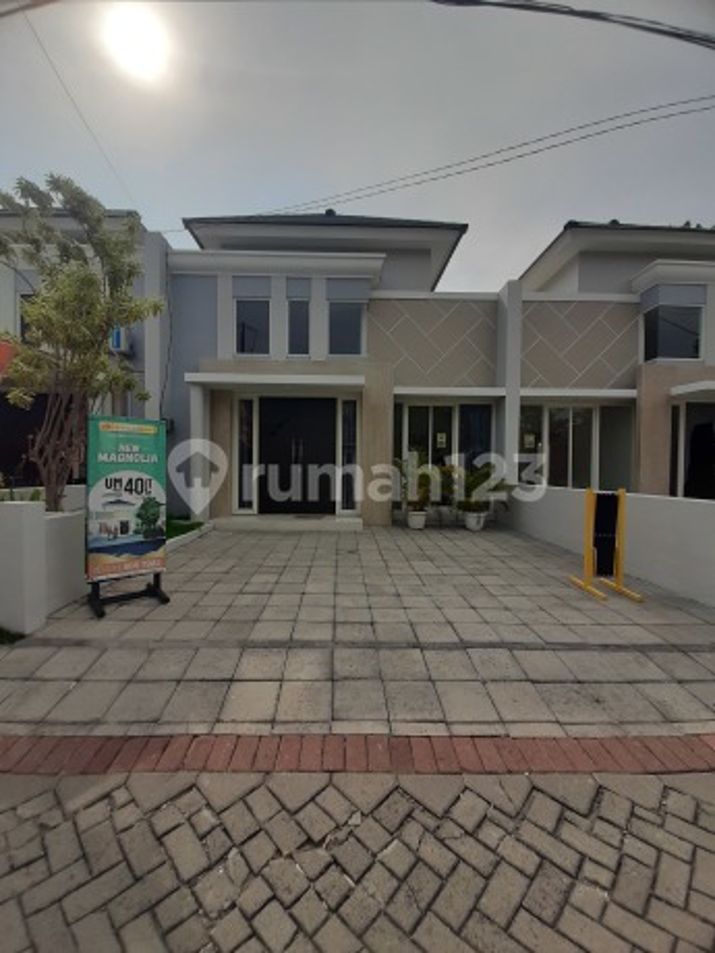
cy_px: 476
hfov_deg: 89.9
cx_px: 358
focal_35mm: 13
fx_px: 358
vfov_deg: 106.2
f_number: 2.2
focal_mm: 1.42
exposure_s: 1/2262
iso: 40
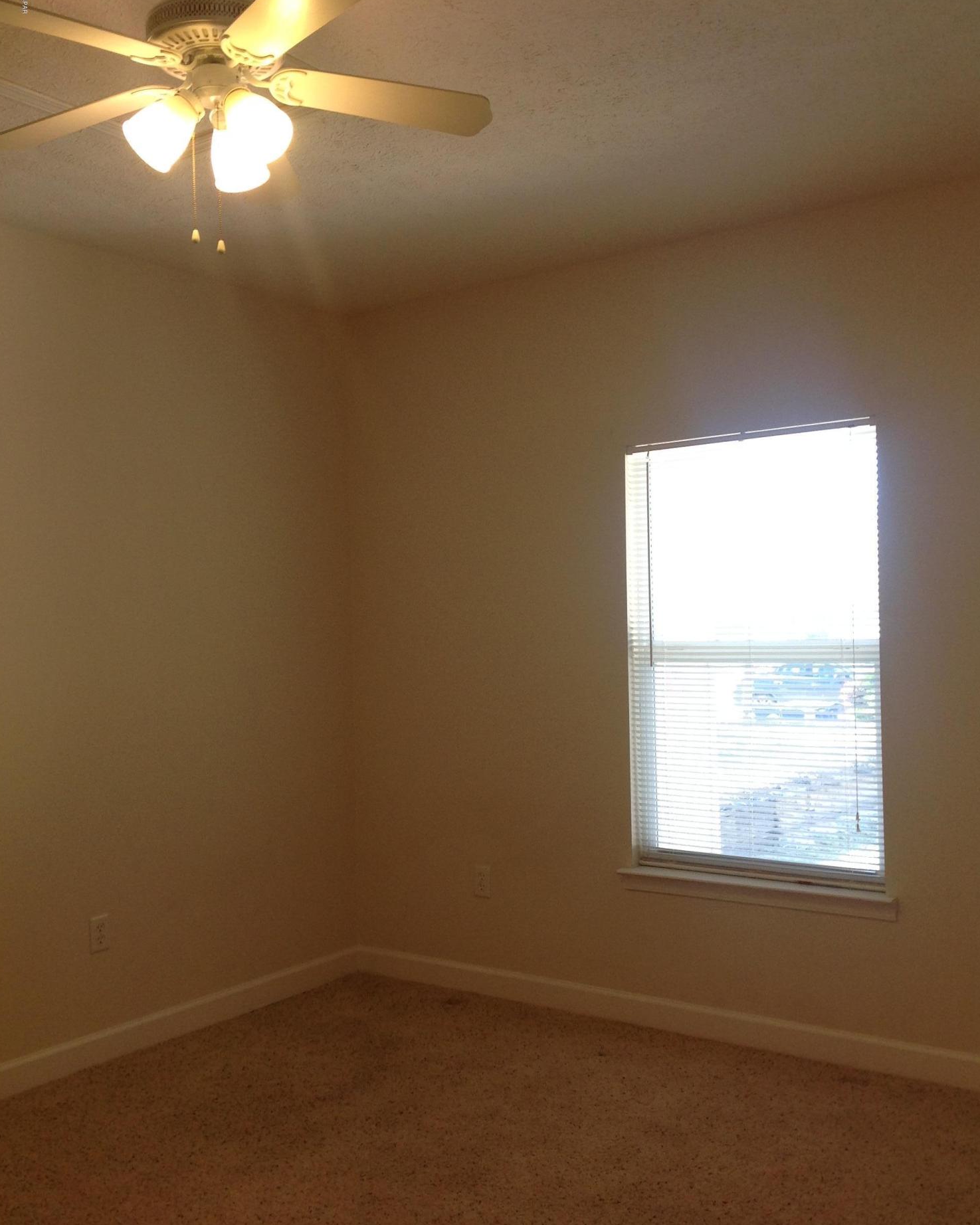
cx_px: 489
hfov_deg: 40.1
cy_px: 637
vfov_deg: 49.1
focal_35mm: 37
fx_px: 1342
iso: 80
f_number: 2.4
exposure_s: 1/60
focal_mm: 4.28
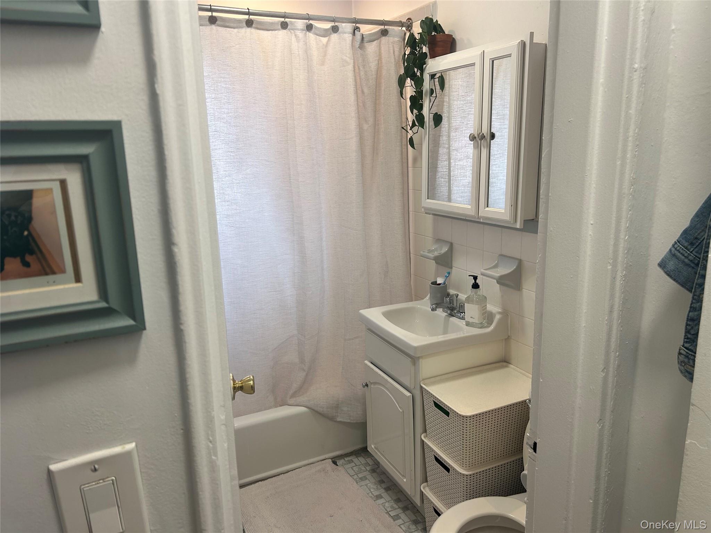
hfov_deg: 67.3
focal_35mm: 26
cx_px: 356
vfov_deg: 53.1
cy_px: 266
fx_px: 534
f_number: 1.5
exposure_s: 1/120
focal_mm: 5.7
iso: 80
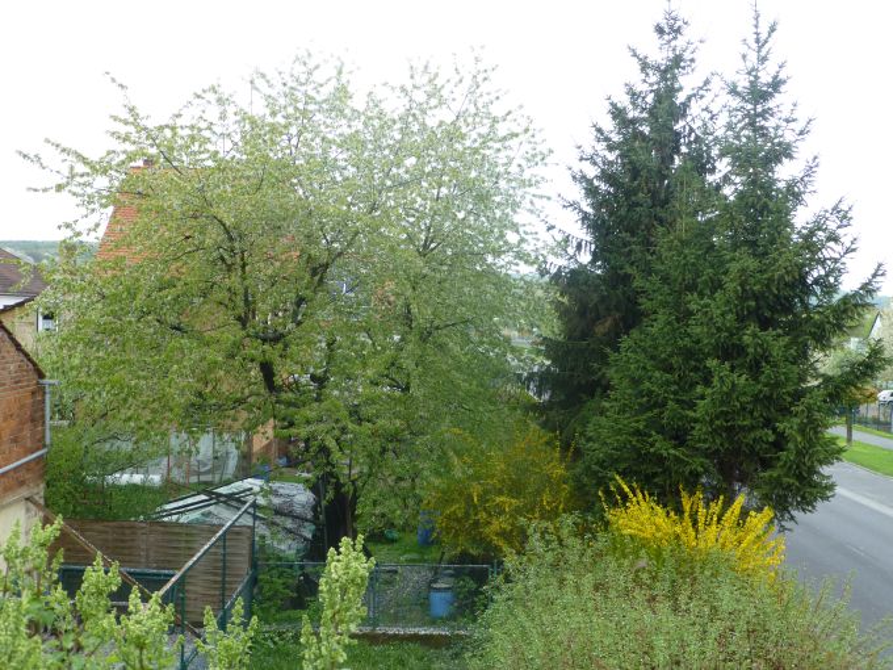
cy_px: 335
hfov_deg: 54.0
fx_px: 877
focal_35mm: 34
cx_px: 446
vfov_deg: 41.8
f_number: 3.7
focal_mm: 6.1
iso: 100
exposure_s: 1/80
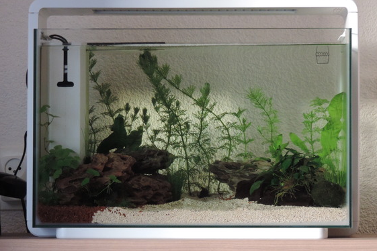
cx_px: 190
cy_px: 114
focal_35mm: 172
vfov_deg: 8.0
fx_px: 1801
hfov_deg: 11.9
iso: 800
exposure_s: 1/13
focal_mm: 25.8
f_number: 4.4
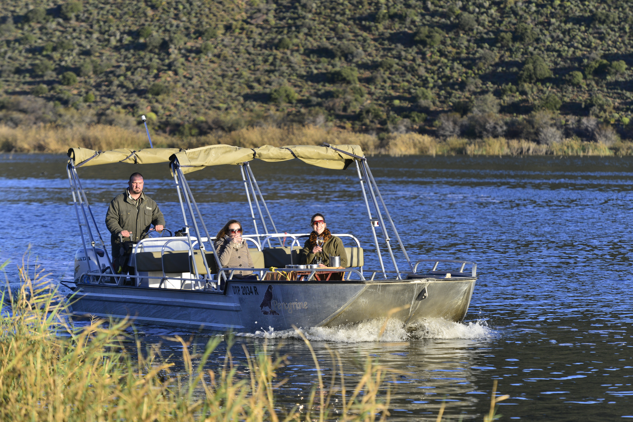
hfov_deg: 11.7
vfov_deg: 7.9
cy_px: 211
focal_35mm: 175
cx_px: 316
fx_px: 3078
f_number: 5.6
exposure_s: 1/320
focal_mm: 175
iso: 320
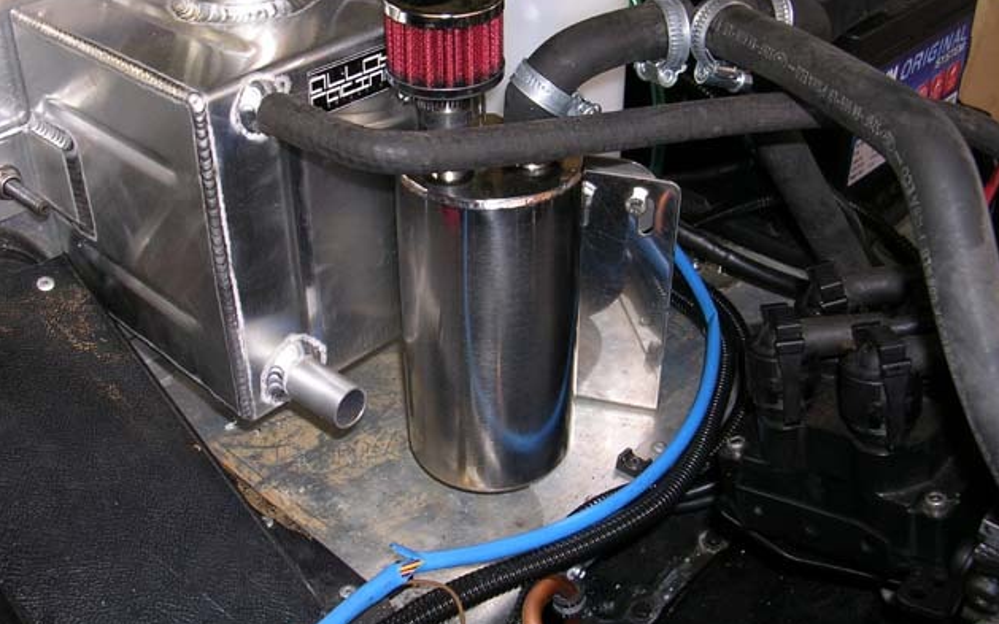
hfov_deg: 48.2
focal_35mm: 41
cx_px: 503
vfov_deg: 31.2
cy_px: 264
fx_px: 1116
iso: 50
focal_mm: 5.8
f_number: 2.8
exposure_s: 1/60.1
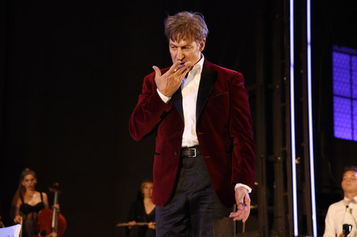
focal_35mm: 105
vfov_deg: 13.0
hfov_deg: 19.5
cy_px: 118
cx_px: 178
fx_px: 1040
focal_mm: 105
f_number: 6.3
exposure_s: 1/100
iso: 1600
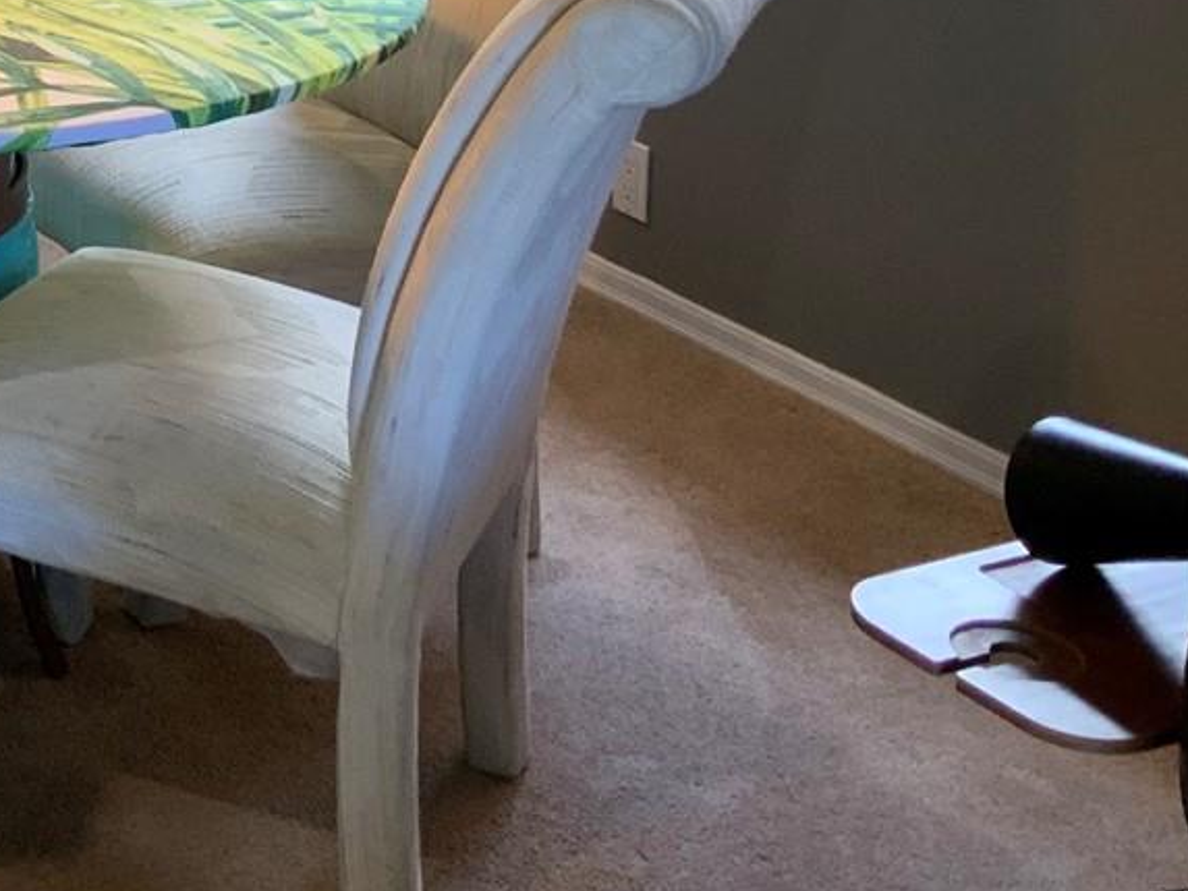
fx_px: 2780
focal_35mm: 81
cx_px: -195
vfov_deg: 17.0
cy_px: -313
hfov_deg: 22.4
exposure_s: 1/58
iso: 125
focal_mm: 3
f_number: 1.8
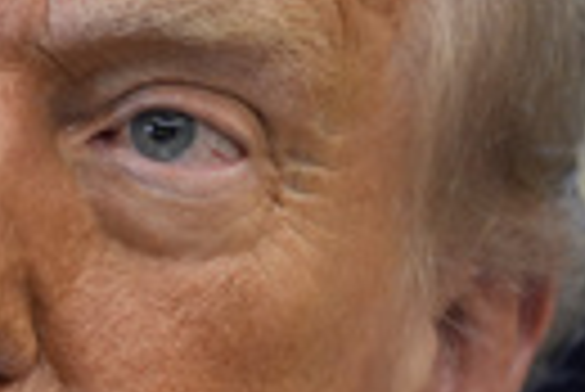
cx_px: -436
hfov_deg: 2.6
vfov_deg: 1.8
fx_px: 12787
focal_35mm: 786
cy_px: 160
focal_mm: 200
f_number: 2.8
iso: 2500
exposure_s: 1/250
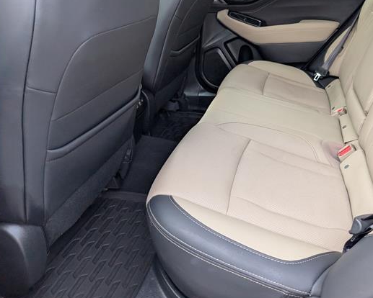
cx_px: 225
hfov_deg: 59.9
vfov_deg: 49.9
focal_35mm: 29
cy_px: 135
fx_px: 320
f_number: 1.68
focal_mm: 6.9
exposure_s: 1/556
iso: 426
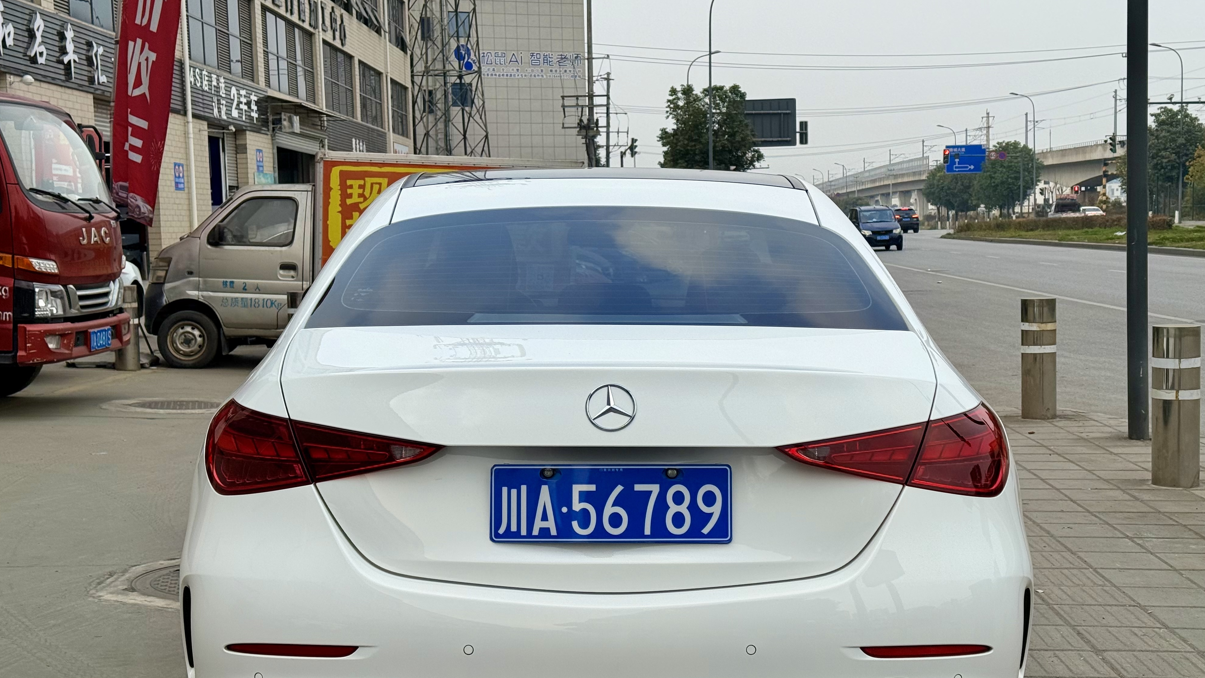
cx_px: 602
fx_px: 1694
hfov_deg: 39.2
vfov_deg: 22.6
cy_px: 369
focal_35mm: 53
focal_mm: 6.76
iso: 64
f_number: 1.78
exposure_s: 1/1931
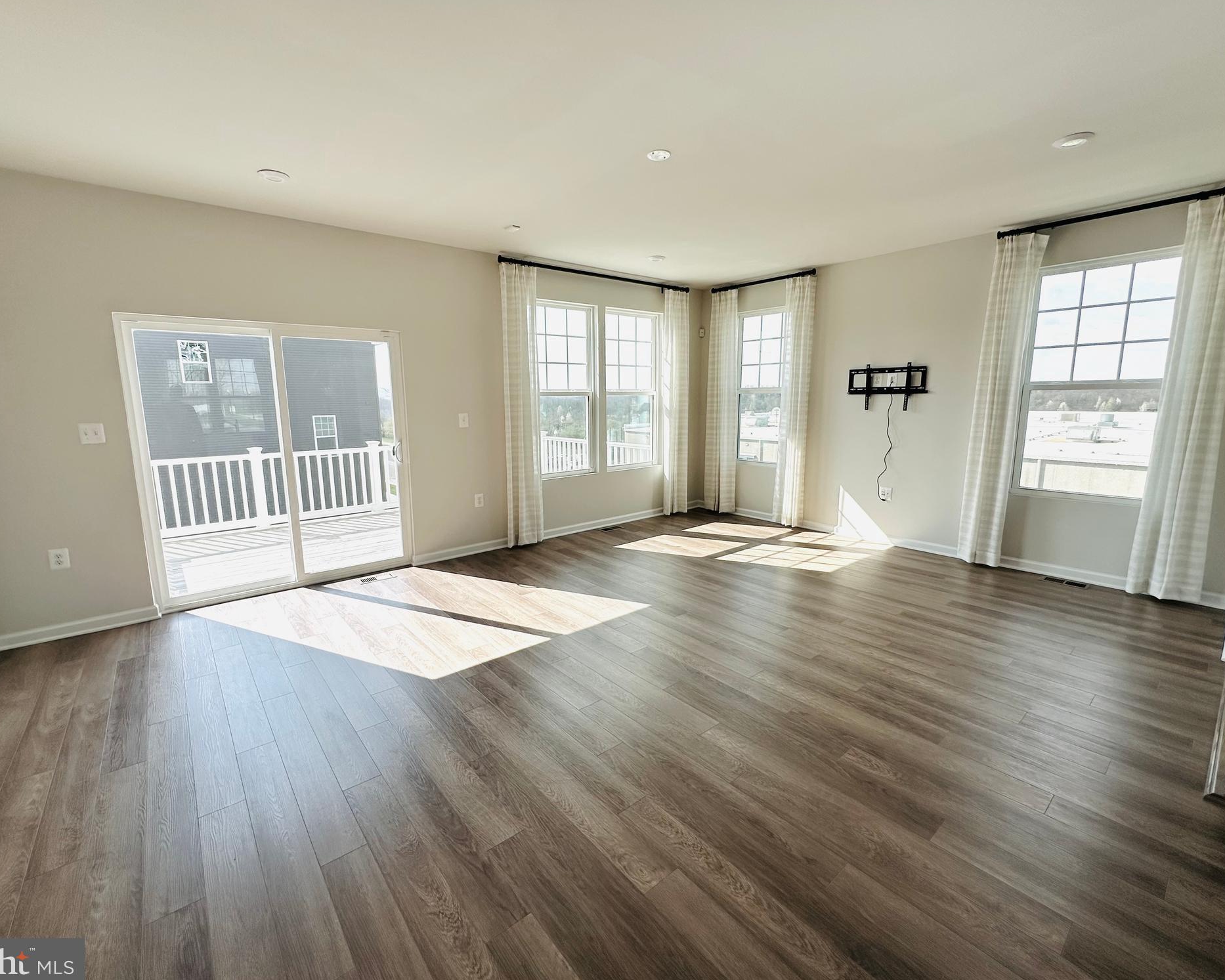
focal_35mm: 15
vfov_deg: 84.0
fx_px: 544
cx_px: 593
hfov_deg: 96.8
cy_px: 488
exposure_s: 1/564
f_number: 2.2
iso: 40
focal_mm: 2.22
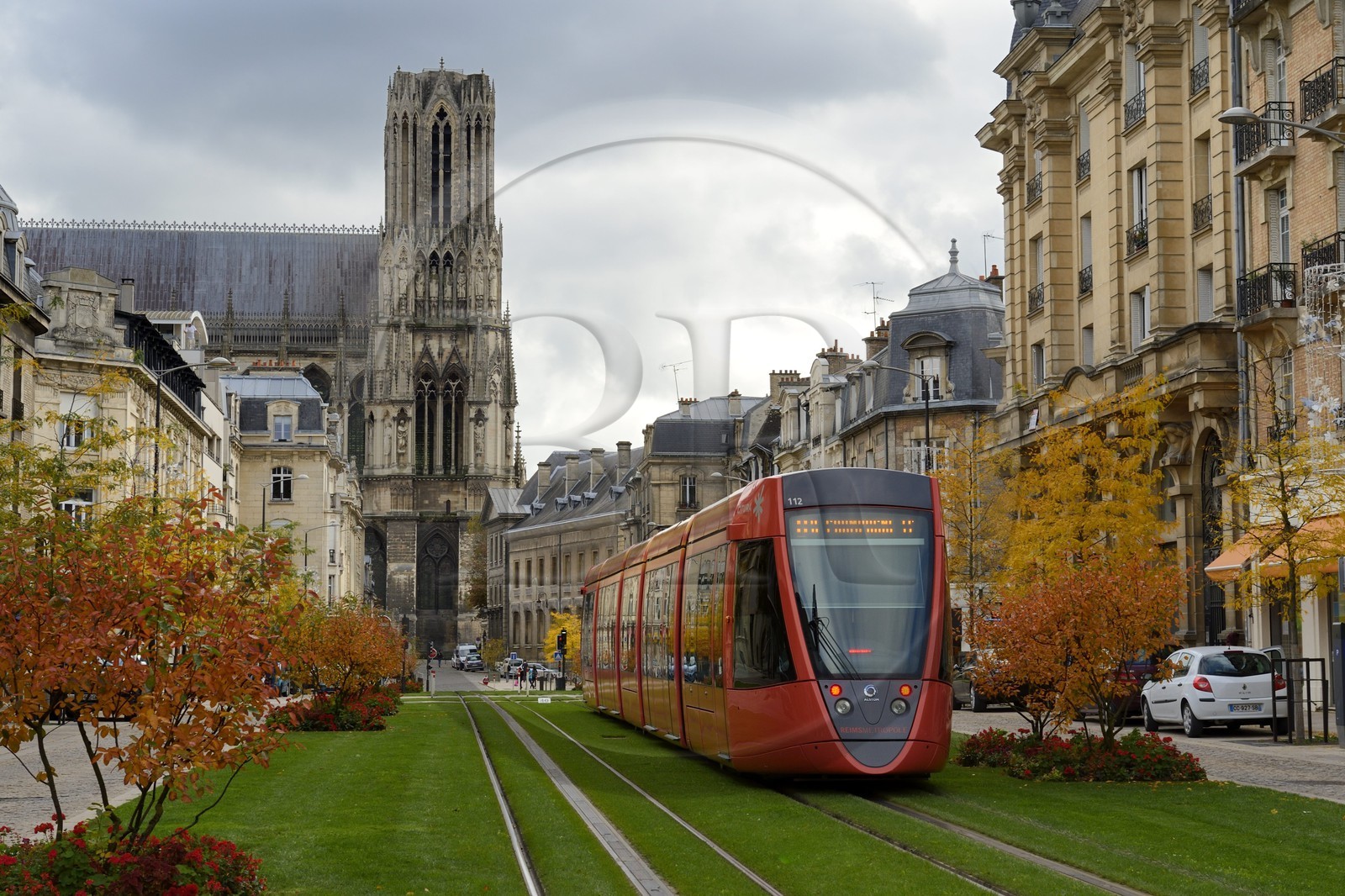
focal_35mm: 62
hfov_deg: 32.4
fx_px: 2316
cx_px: 672
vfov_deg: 21.9
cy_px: 448
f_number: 13
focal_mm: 62
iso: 400
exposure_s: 1/200
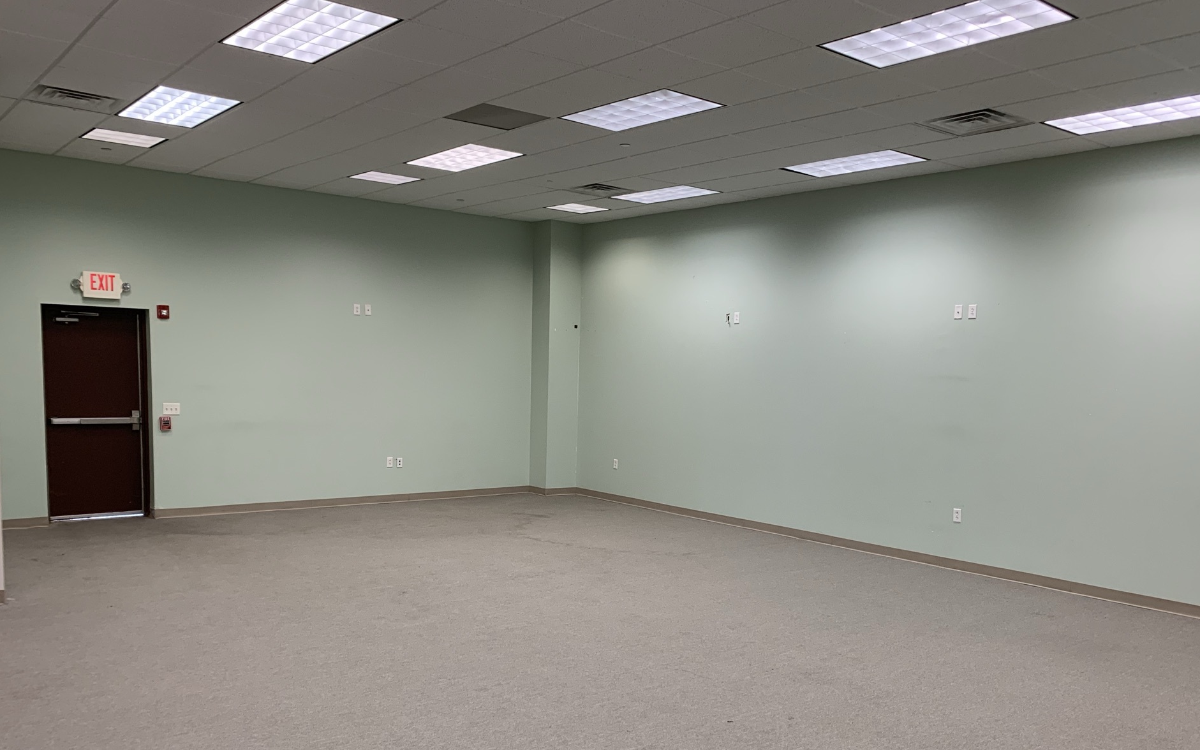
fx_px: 981
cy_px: 480
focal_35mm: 30
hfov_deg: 62.9
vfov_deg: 41.5
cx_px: 632
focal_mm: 4.25
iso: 80
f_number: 1.8
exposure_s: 1/60
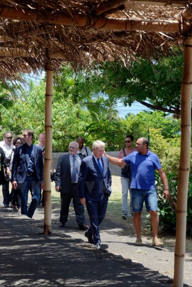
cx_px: 97
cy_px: 143
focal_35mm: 107
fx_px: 855
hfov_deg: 12.8
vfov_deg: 19.1
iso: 200
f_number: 8
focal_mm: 70
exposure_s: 1/320
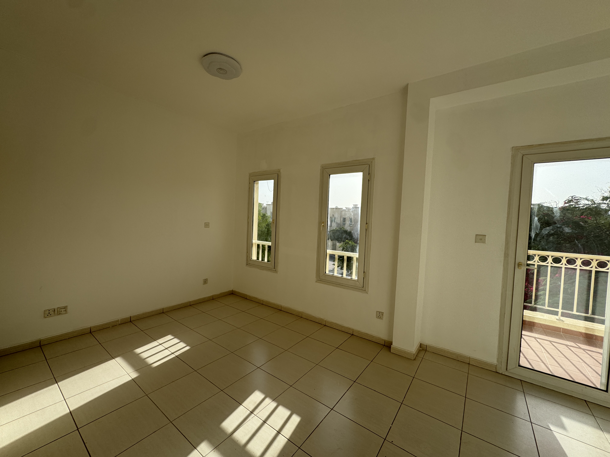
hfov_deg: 102.1
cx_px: 305
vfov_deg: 85.7
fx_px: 247
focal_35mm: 14
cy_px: 228
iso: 50
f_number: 2.2
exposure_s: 1/1395
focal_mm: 2.22
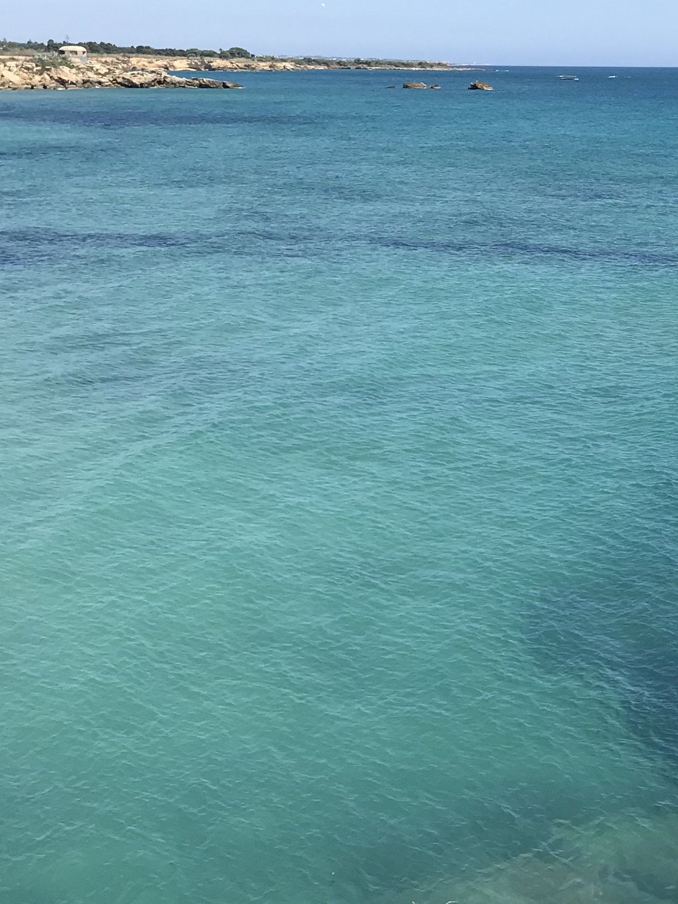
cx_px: 645
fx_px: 1776
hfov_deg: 21.0
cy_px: 400
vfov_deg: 28.5
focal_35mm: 68
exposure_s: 1/2457
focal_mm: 3.99
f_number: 1.8
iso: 20
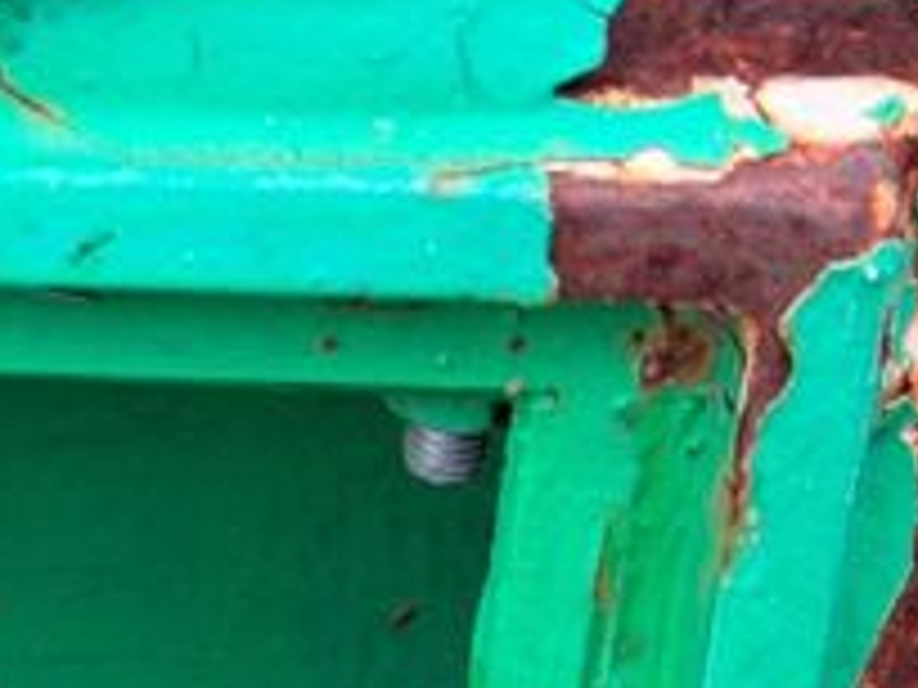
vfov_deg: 10.4
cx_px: -400
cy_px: 746
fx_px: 3739
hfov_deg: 13.3
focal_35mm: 141
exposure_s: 1/160
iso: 50
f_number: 1.78
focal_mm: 6.76
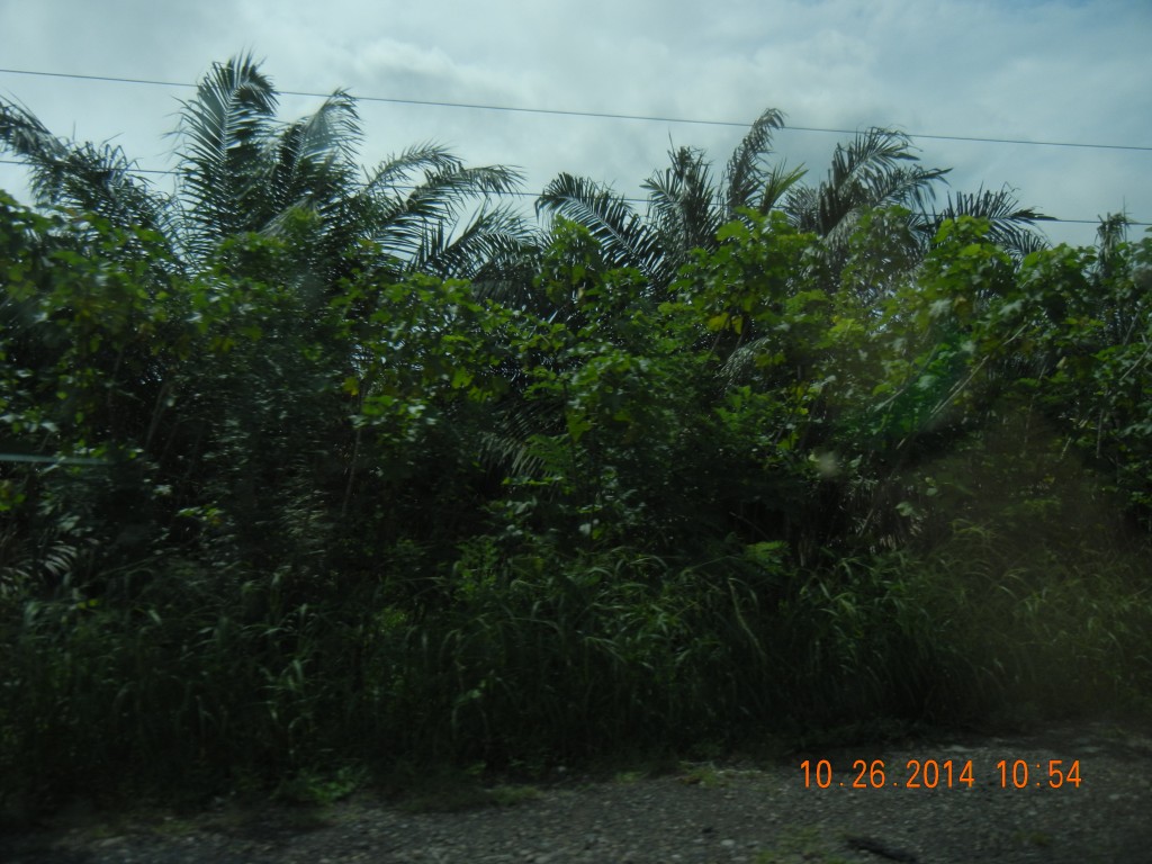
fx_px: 998
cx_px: 576
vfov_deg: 46.8
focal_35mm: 30
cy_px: 432
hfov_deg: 60.0
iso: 160
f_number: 7
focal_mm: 5.4
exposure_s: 1/1020
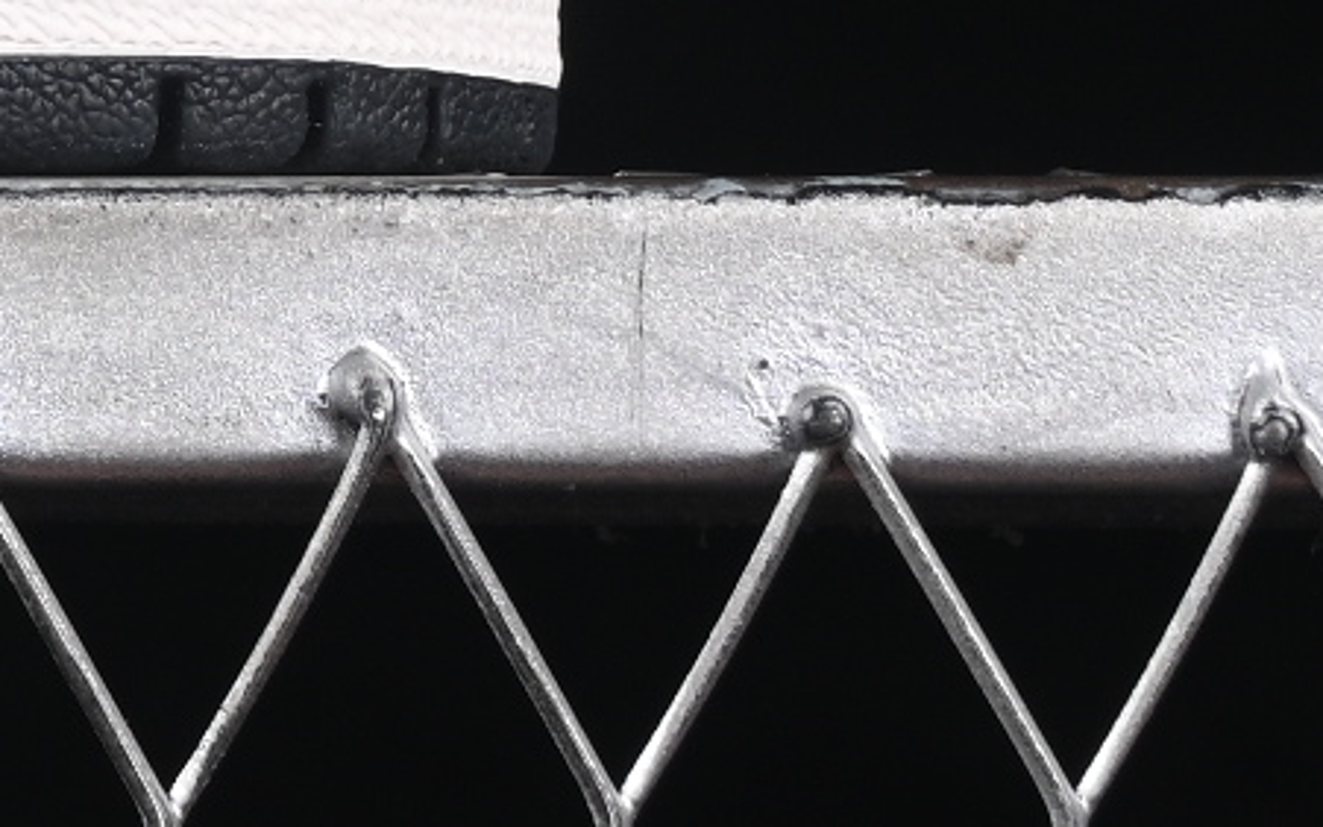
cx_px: -2118
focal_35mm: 472
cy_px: -1516
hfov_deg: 4.3
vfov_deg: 2.7
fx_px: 17021
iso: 160
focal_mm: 50
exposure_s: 1/60
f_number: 8
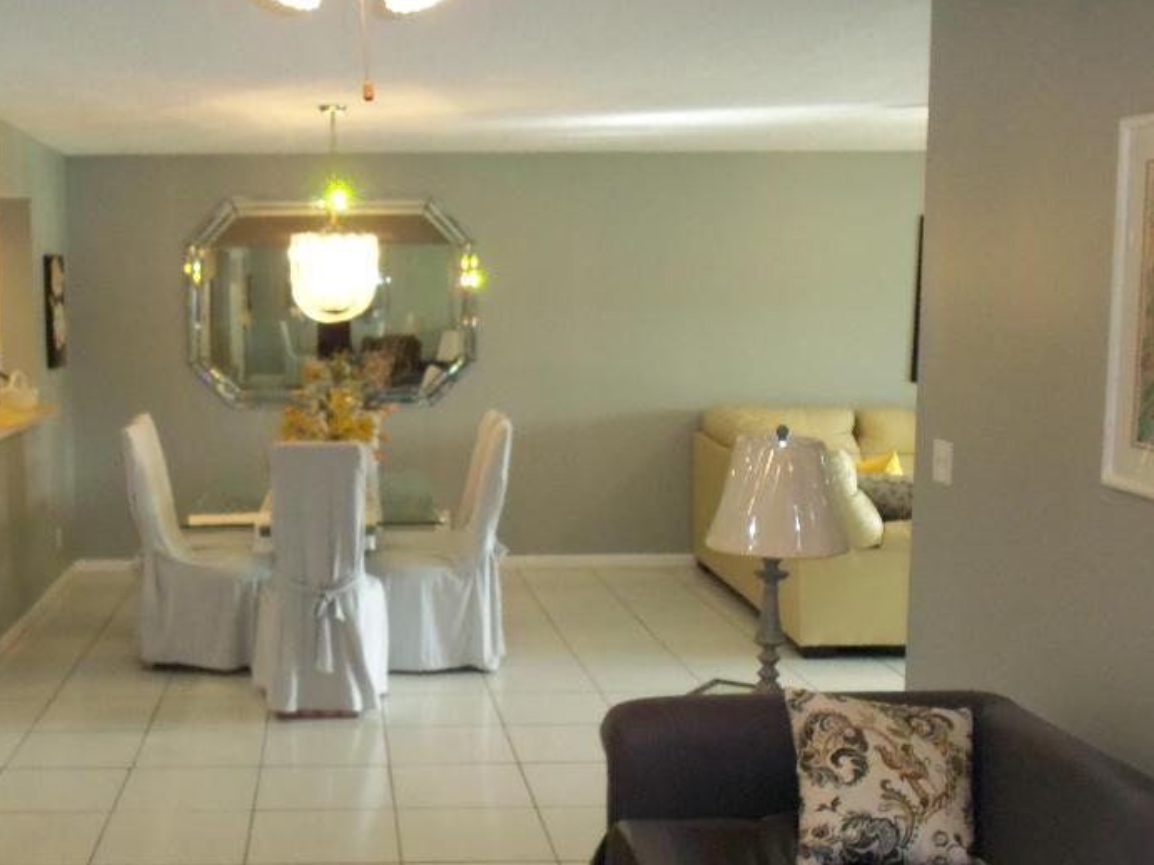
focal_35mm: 43
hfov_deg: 43.1
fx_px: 1433
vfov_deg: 33.6
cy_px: 439
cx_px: 366
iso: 200
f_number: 3.4
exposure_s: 1/30
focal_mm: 5.2
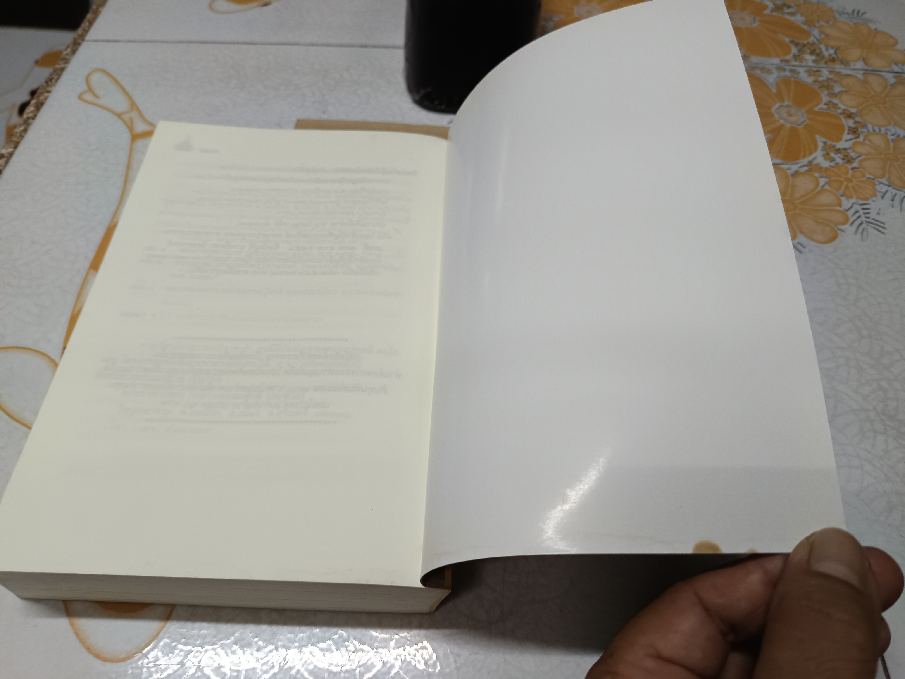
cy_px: 340
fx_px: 627
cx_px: 452
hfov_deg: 71.6
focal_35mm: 24
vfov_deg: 56.8
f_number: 1.7
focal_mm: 5.31
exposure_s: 1/50
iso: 873
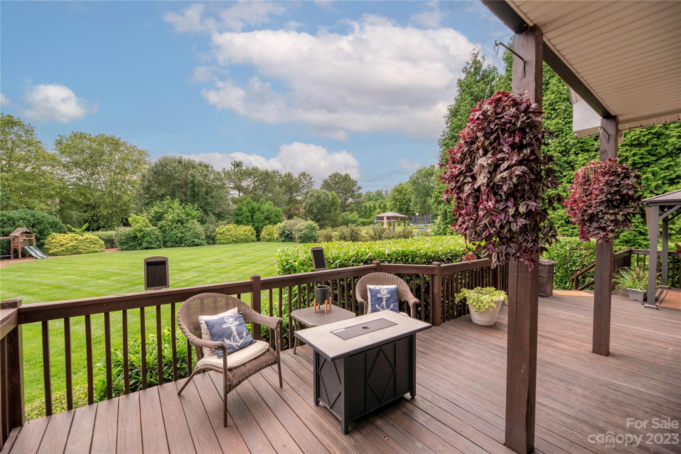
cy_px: 227
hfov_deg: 104.2
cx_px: 340
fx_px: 265
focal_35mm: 14
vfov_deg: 81.2
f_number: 6.3
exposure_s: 1/4000
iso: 320
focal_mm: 14
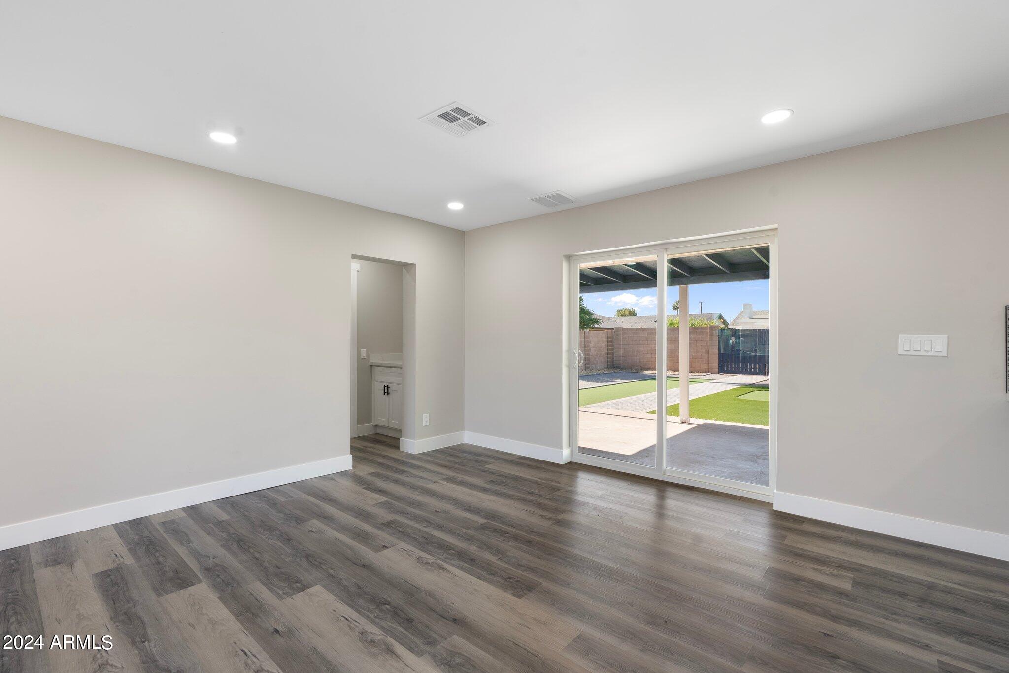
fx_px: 448
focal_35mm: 16
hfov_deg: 96.7
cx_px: 504
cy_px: 336
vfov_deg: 73.7
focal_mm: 16
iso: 1000
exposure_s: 1/15
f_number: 8
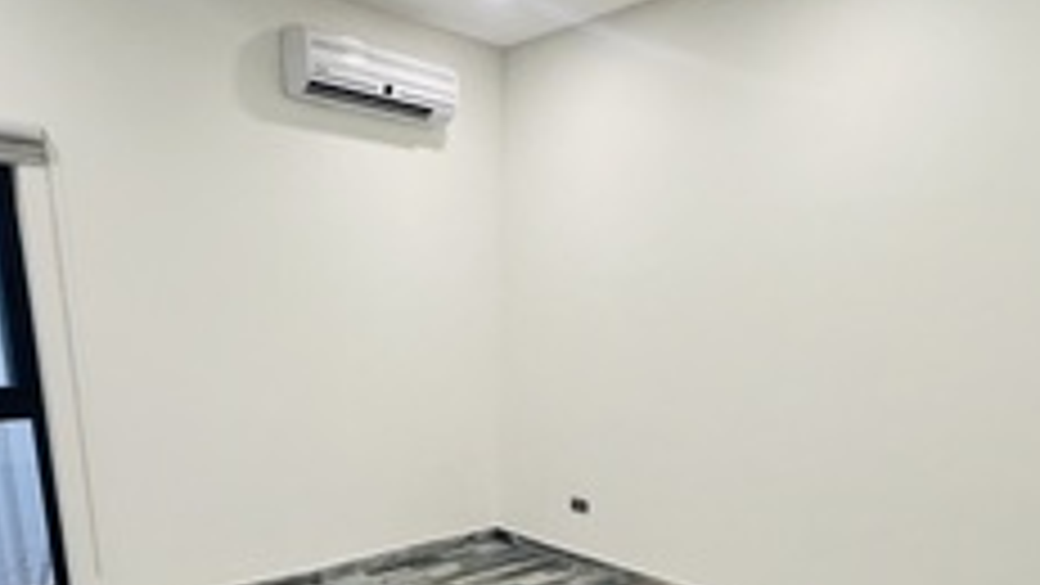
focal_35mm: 28
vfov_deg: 37.7
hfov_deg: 67.8
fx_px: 772
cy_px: 565
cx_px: 475
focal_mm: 1.57
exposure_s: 1/100
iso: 160
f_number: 1.8
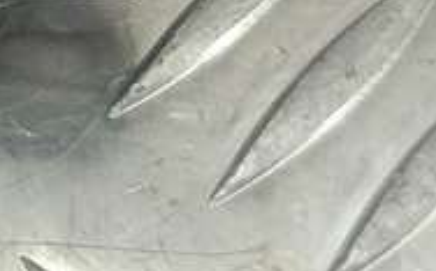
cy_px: -380
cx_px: -267
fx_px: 1578
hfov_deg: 14.4
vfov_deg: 8.9
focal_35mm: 133
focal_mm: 4.11
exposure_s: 1/50
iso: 119
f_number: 1.6
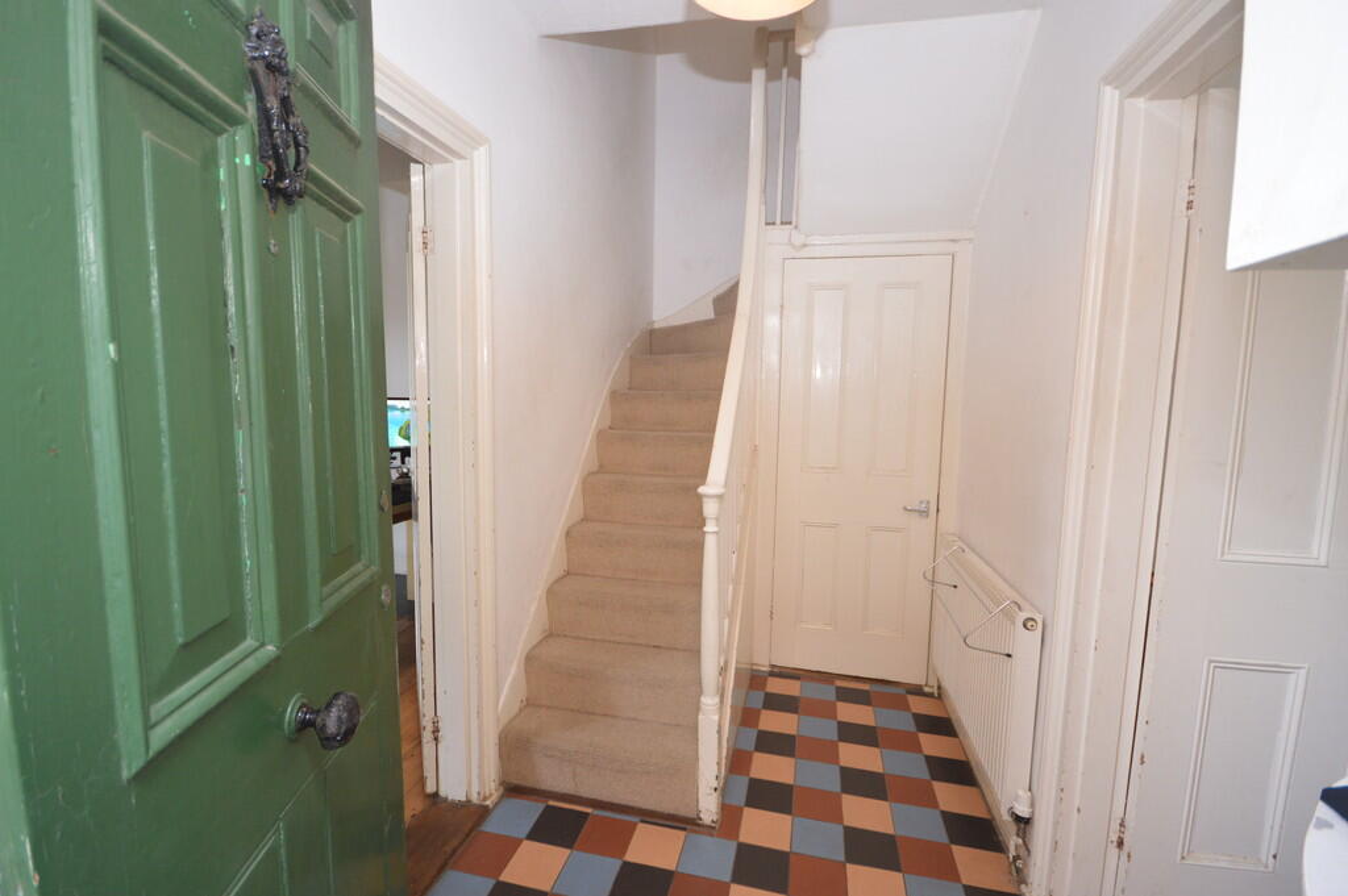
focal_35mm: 15
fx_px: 561
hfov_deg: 100.4
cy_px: 448
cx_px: 674
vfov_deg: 77.2
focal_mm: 10
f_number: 4
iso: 640
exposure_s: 1/60
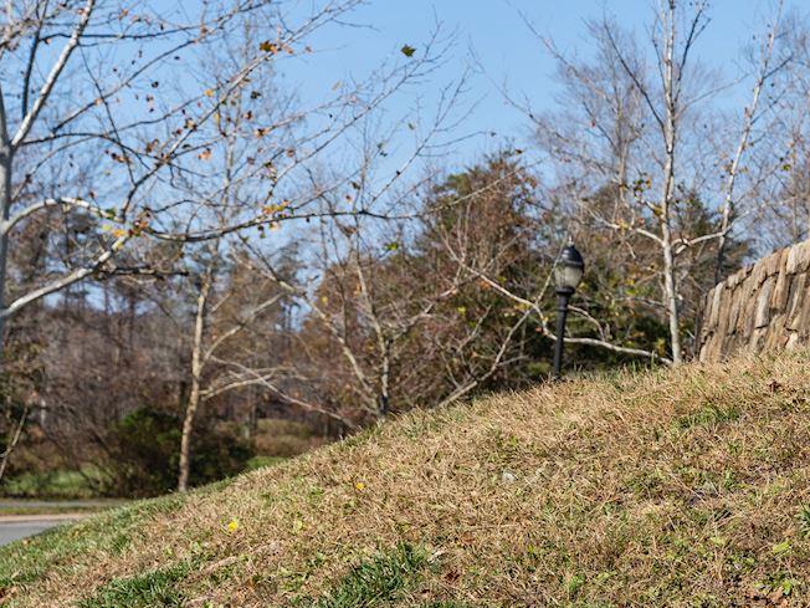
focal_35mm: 122
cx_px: 1102
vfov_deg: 12.0
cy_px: 12
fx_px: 2859
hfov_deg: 15.2
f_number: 5
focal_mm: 41.4
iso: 100
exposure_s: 1/1000
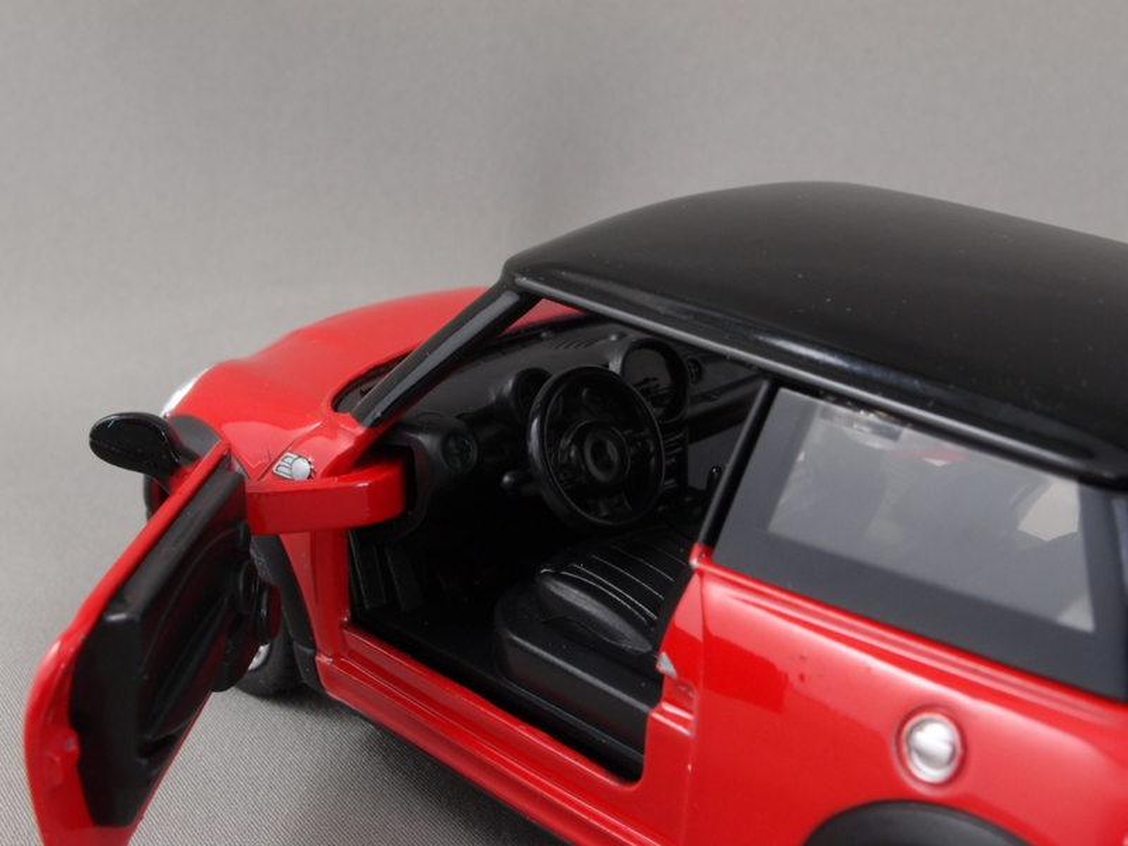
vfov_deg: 26.6
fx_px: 1792
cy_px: 423
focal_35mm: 55
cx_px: 564
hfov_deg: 34.9
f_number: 8
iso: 100
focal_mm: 11.84
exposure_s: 1.3
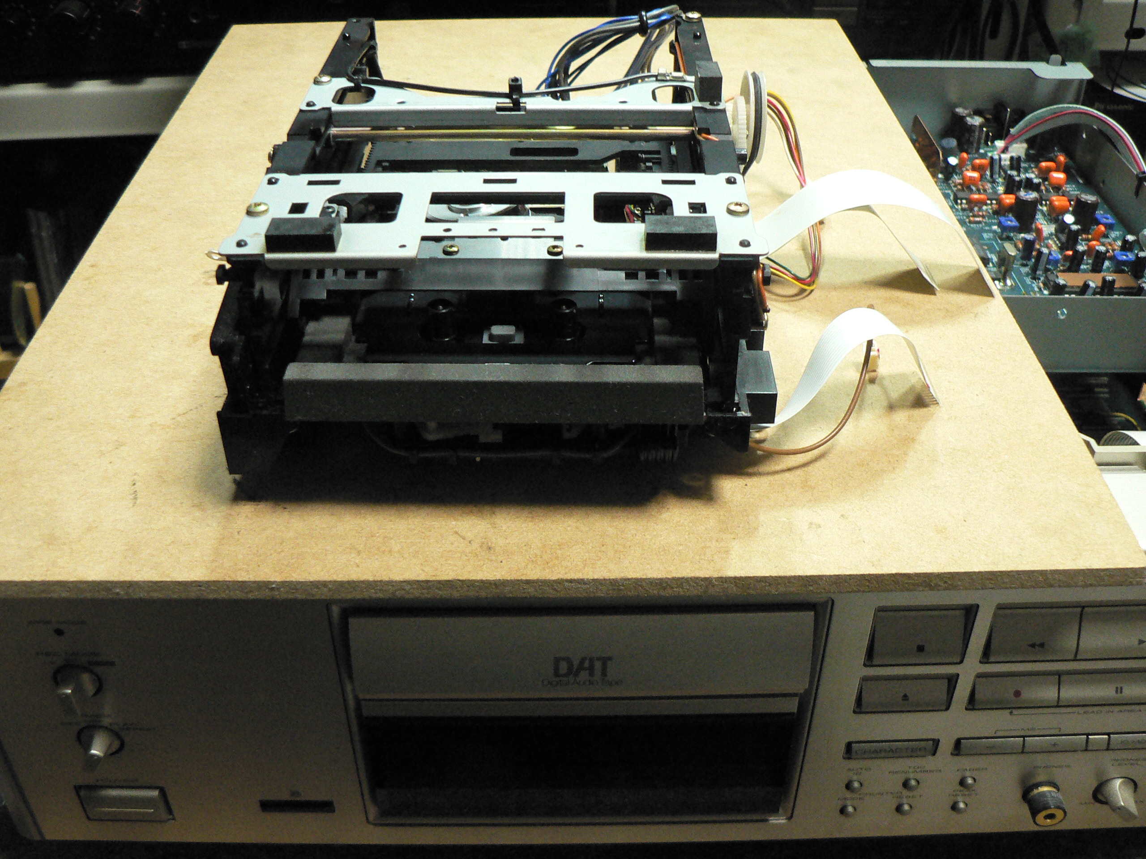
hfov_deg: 51.4
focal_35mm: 36
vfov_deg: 39.7
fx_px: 1192
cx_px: 573
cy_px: 430
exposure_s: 1/30
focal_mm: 6
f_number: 2.8
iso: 400
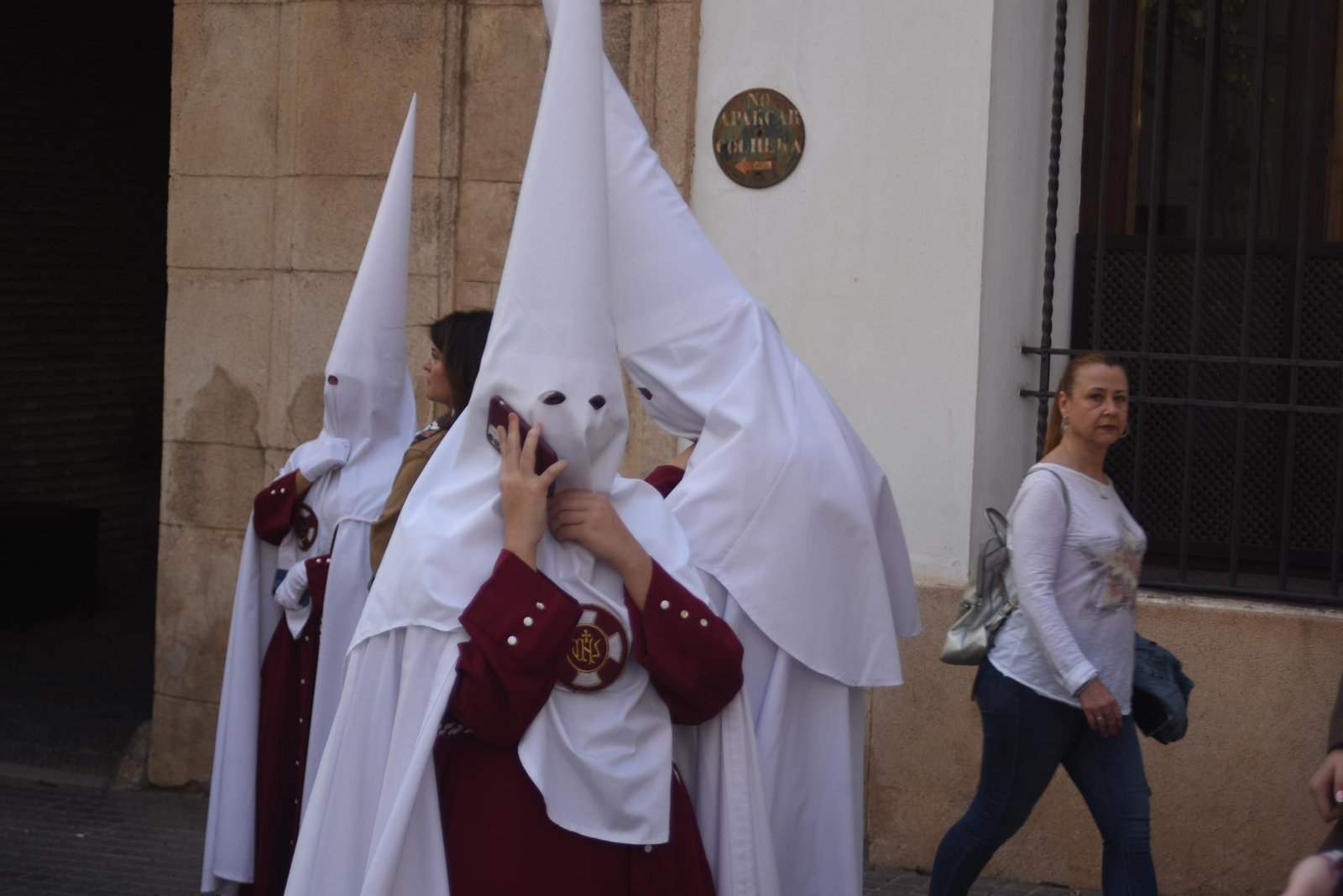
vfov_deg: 17.5
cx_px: 672
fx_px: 2911
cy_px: 448
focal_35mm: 78
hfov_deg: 26.0
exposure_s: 1/160
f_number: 5.6
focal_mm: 78
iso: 100
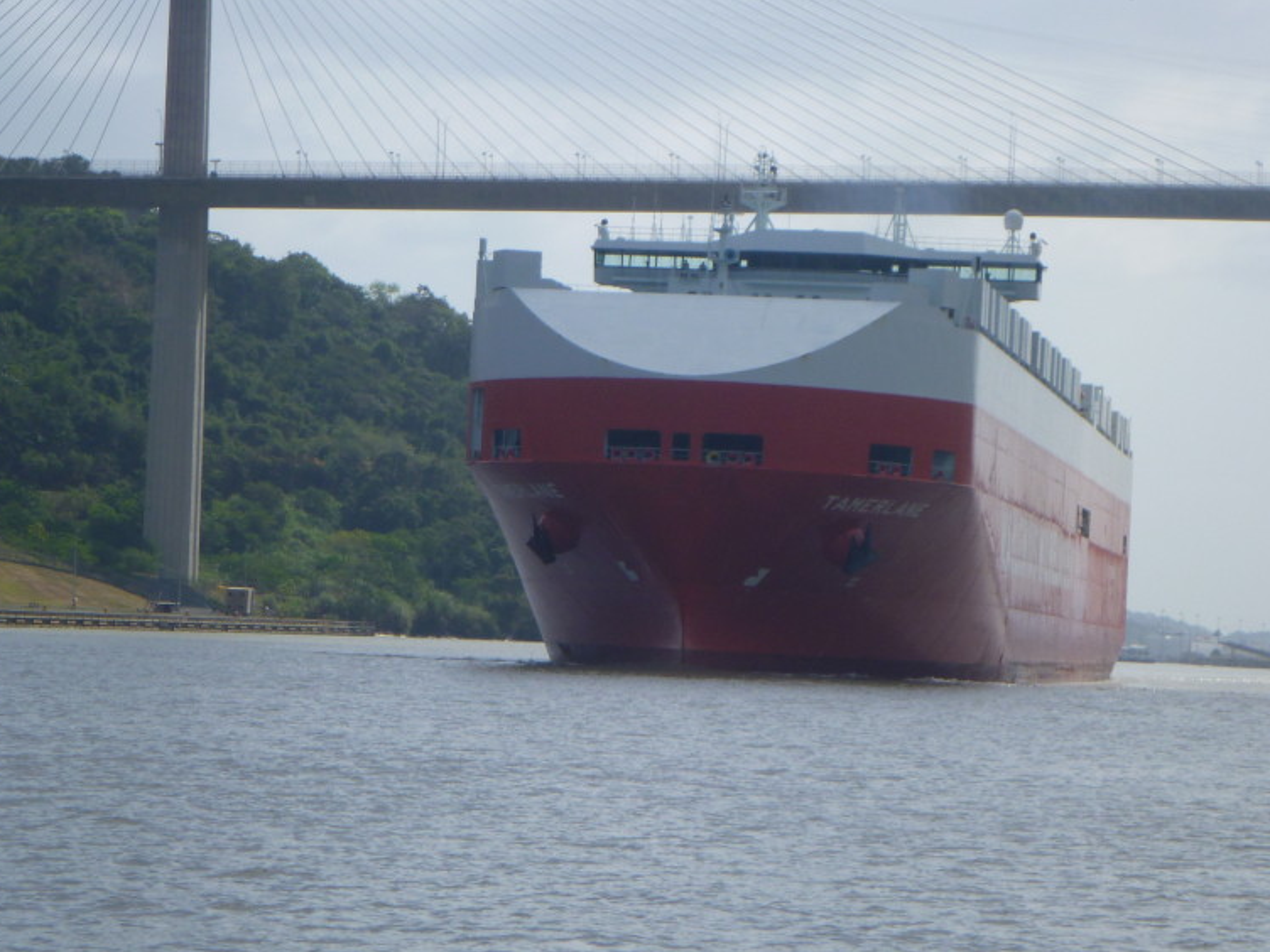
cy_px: 464
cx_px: 650
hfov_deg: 12.0
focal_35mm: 165
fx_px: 6054
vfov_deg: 9.0
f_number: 5.9
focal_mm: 22.8
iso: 100
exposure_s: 1/500
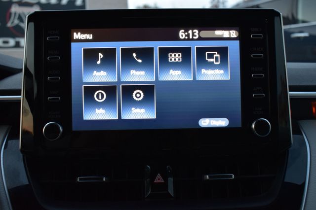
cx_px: 158
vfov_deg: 36.8
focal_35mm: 36
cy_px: 105
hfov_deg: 53.2
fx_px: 316
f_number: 6.3
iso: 1600
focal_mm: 24
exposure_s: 1/15
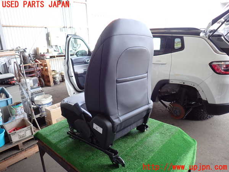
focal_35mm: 25
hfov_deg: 69.4
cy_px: 86
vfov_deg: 54.9
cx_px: 114
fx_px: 165
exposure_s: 1/80
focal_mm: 4.5
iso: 100
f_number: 2
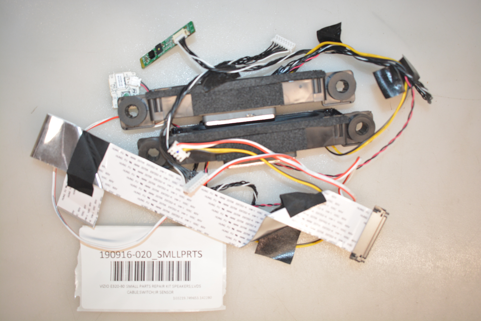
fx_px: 501
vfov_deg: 35.5
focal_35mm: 38
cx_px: 240
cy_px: 160
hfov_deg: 51.3
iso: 1000
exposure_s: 1/200
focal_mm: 25
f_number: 4
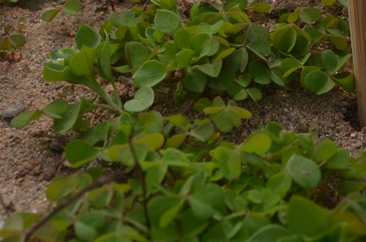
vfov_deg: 10.8
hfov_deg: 16.1
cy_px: -43
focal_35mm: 124
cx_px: 401
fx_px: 1258
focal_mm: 24
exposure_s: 1/1600
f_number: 6.3
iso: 400
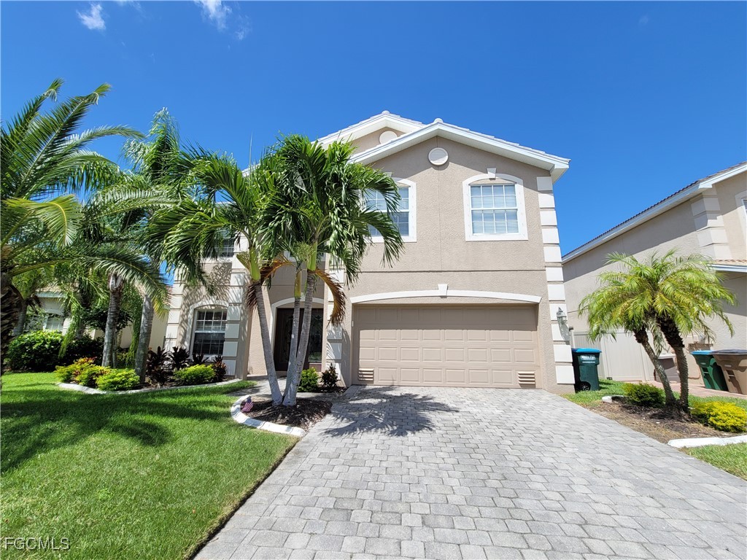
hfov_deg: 106.2
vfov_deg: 89.9
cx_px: 374
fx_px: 281
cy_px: 280
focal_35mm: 13
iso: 64
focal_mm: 2.2
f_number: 2.2
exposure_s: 1/1512
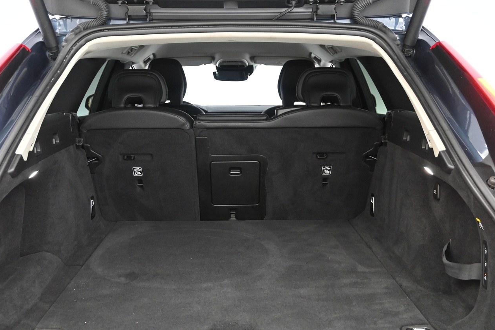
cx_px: 236
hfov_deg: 47.8
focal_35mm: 41
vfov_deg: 32.8
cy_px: 200
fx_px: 559
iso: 2500
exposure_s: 1/30
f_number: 4
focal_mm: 21
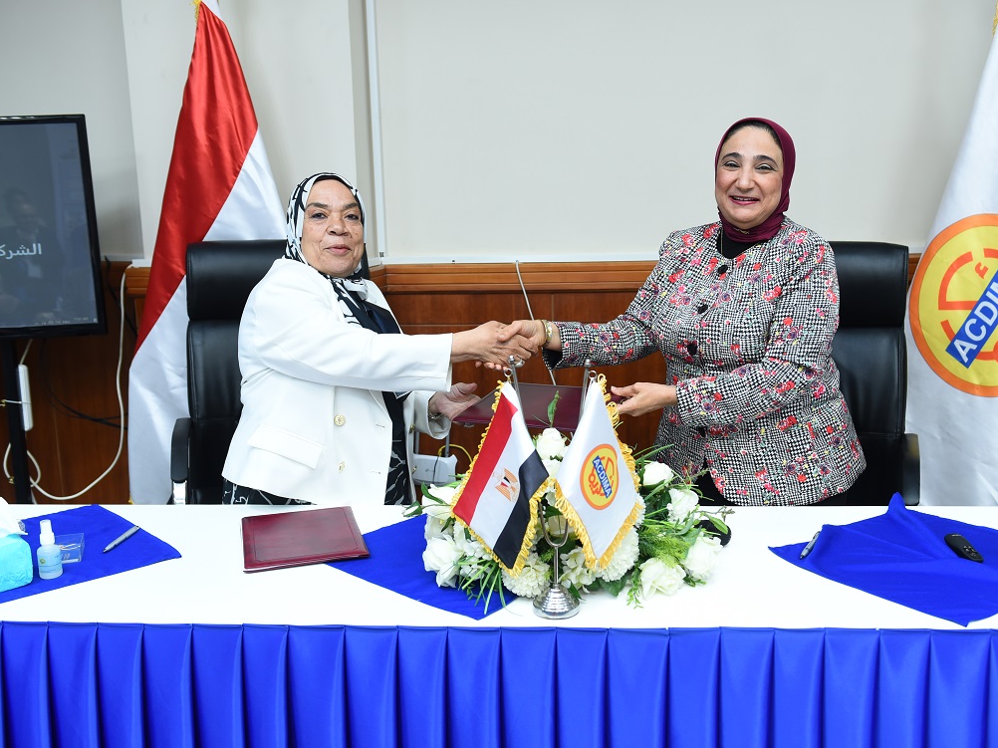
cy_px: 380
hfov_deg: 50.1
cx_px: 554
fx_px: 1066
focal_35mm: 37
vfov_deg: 38.6
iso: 640
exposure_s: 1/160
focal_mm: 32
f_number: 4
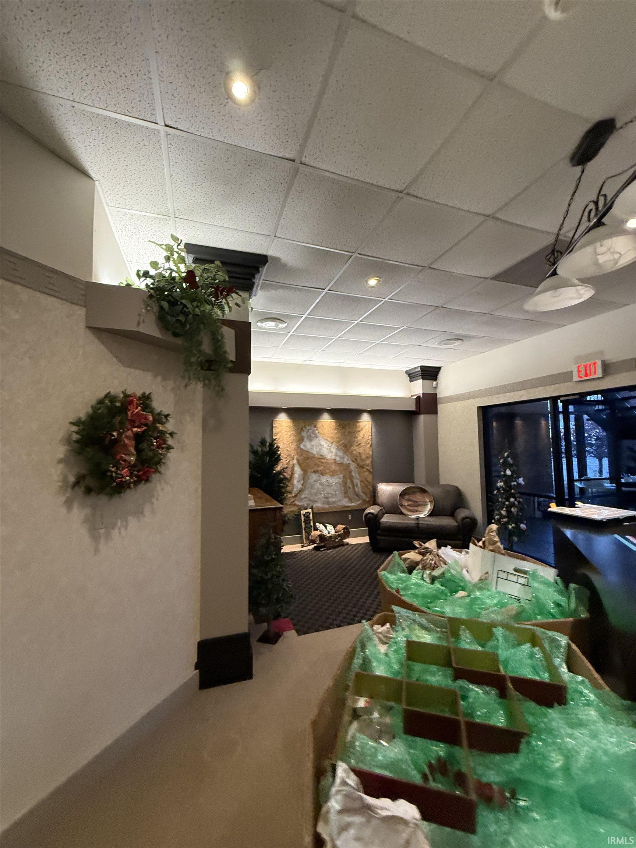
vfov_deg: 102.1
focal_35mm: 14
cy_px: 424
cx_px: 318
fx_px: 343
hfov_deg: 85.7
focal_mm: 2.22
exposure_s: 1/60
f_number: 2.2
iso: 400
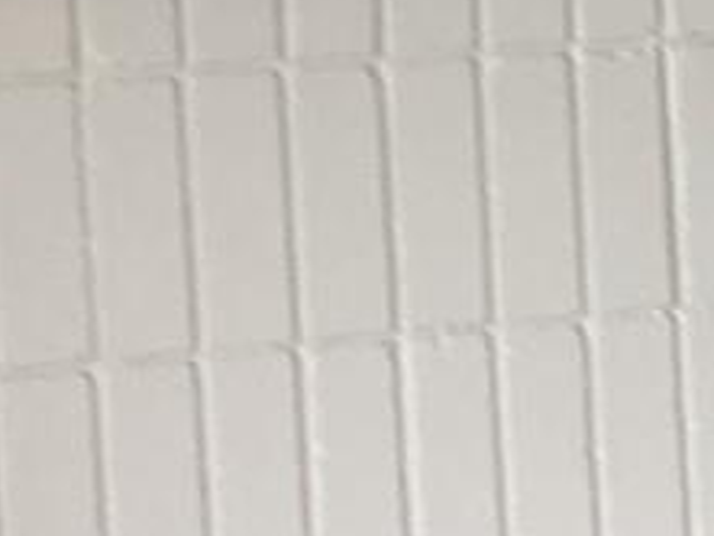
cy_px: 232
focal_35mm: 210
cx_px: 1984
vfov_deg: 7.1
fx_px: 4334
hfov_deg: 8.3
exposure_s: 1/60
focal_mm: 4.15
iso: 32
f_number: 2.2
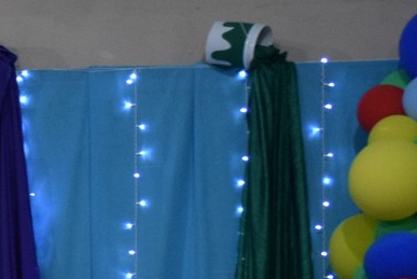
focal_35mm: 223
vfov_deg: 6.1
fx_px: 2587
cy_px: 489
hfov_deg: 8.7
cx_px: -455
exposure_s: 1/60
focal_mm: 35
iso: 1800
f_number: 4.2
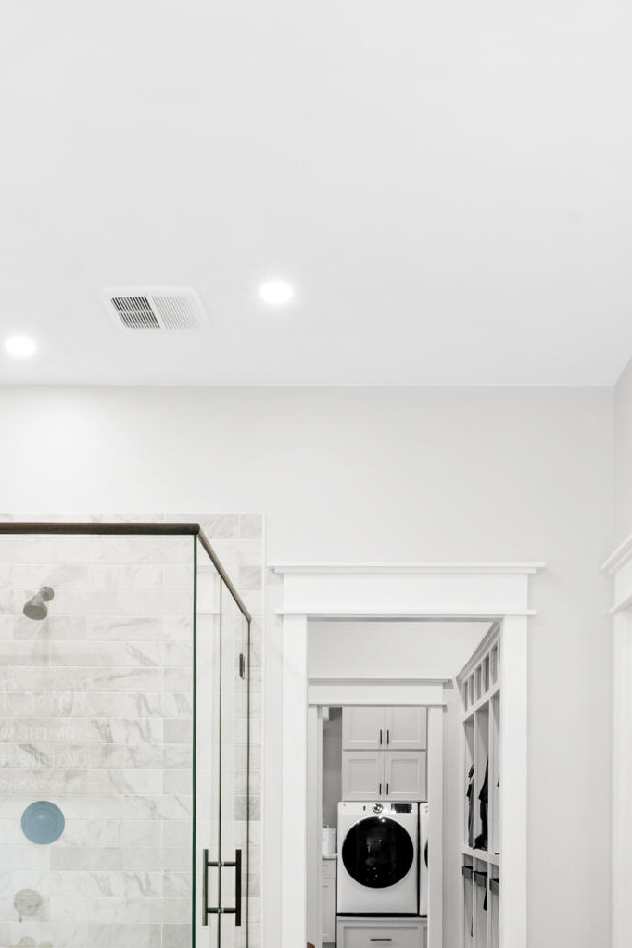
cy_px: 865
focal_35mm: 44
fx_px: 1159
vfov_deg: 40.8
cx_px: 342
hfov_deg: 30.5
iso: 320
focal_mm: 15
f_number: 11
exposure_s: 1/2.5
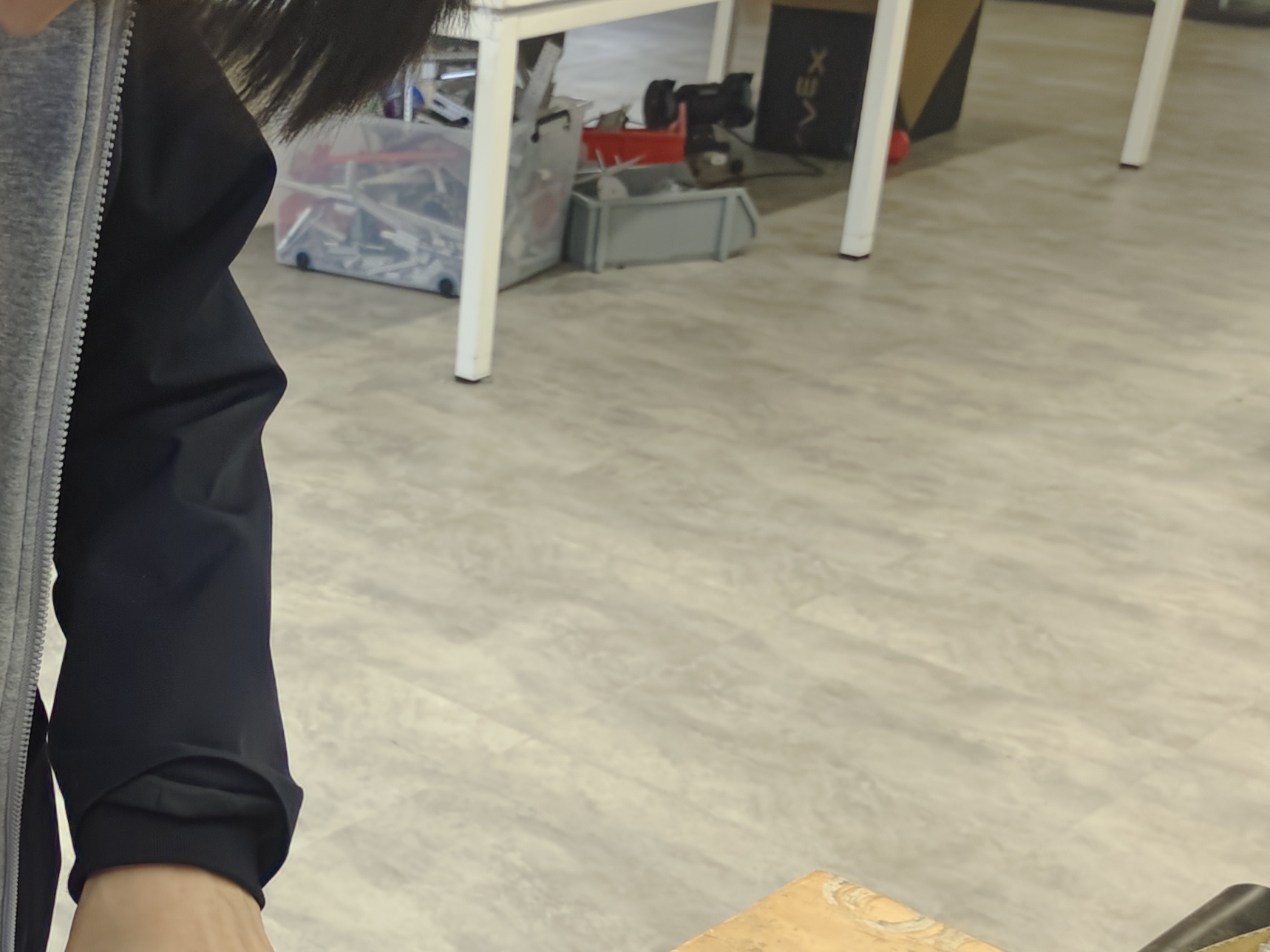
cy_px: 791
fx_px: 2091
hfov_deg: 31.8
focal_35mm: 57
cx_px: 81
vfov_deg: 25.1
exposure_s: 1/65.7
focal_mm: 5.56
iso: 64
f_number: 1.88
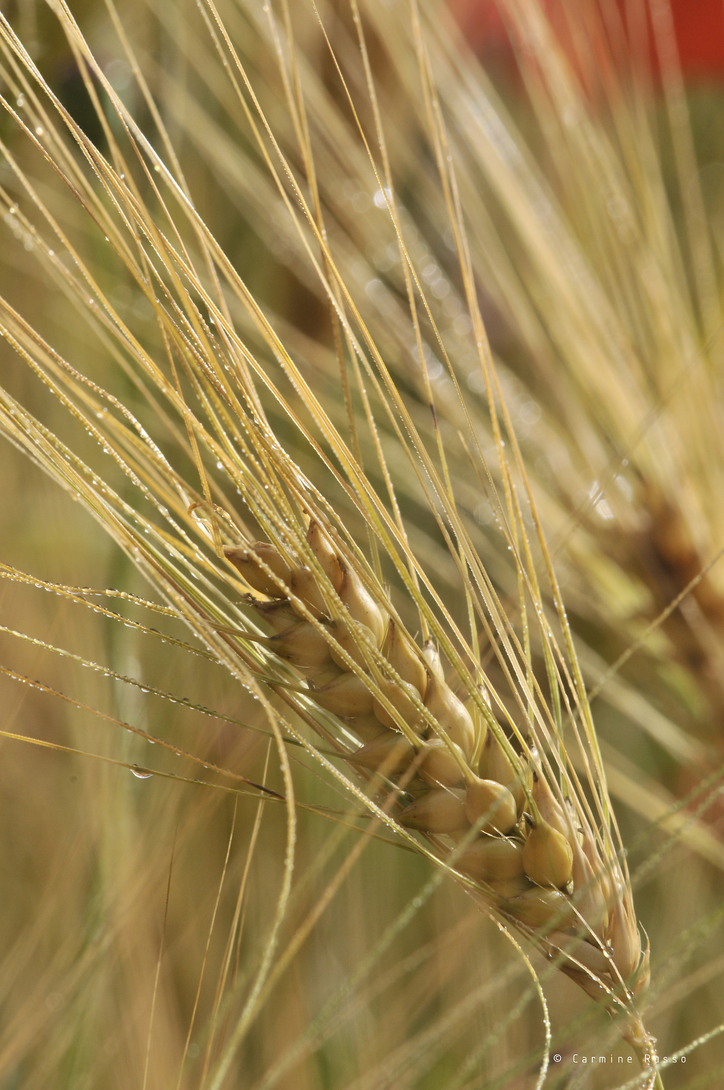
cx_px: 362
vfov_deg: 6.9
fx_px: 9073
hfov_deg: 4.6
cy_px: 545
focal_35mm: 300
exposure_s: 1/250
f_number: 16
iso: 320
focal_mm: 200
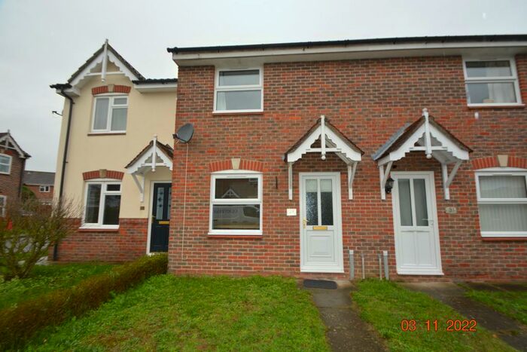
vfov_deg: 77.4
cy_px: 176
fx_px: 220
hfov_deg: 100.4
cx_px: 264
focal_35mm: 15
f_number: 5.6
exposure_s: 1/125
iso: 140
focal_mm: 10
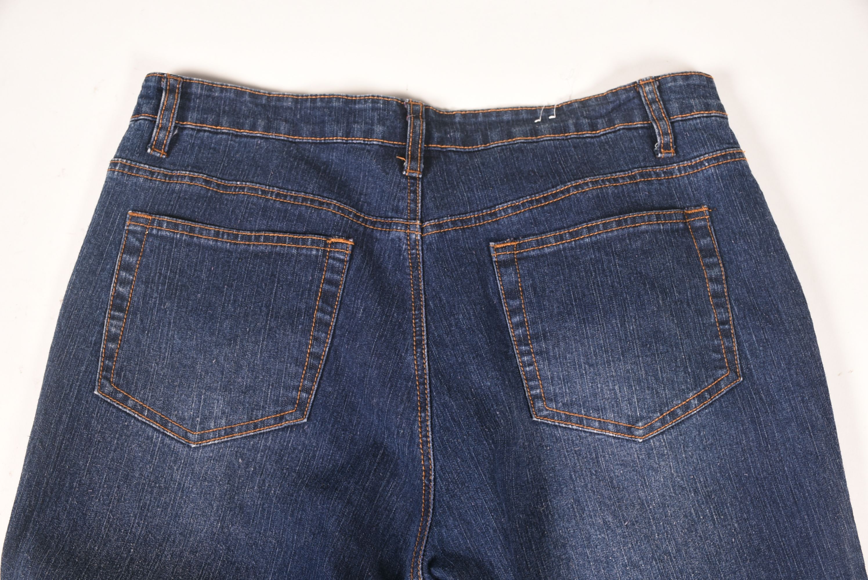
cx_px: 434
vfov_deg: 28.1
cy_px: 290
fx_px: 1158
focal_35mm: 48
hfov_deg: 41.1
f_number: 7.1
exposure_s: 1/125
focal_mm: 32
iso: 200
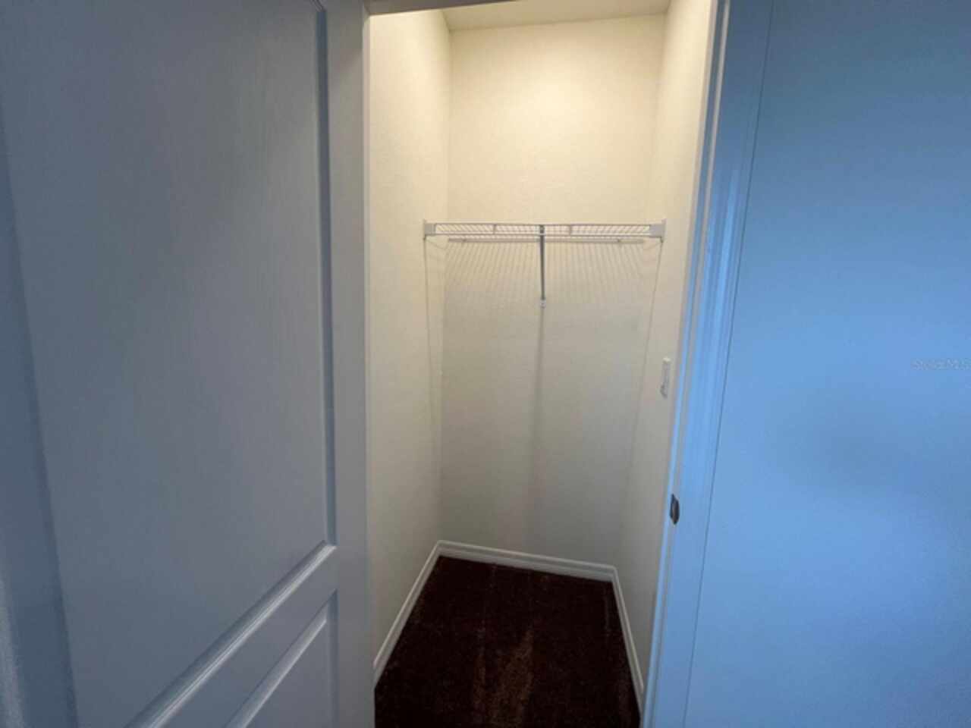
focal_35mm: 13
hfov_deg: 106.2
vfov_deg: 89.9
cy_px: 364
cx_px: 486
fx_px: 365
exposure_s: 1/120
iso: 100
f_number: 1.8
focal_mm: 1.57
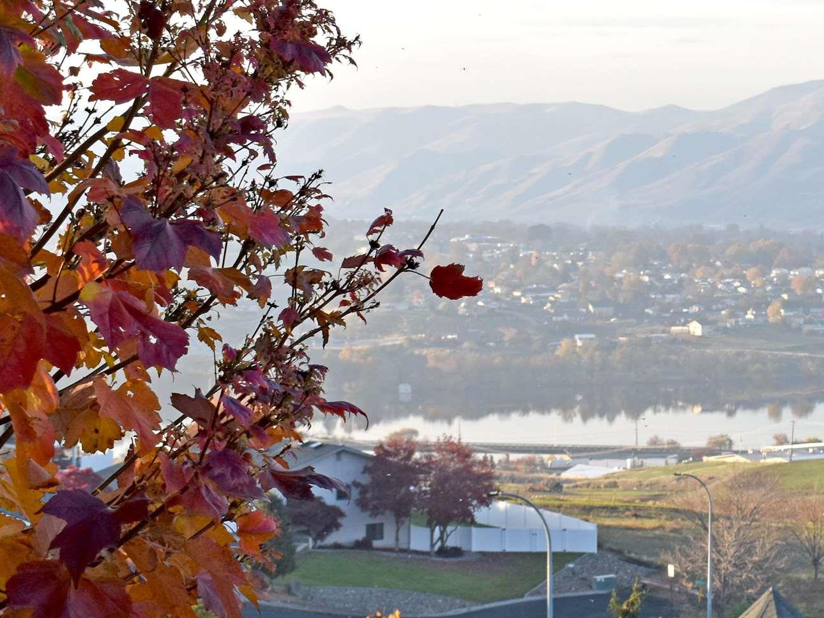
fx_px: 2452
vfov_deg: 14.4
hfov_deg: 18.5
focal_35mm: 103
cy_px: 228
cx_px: 848
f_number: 8
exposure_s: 1/250
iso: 200
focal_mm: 30
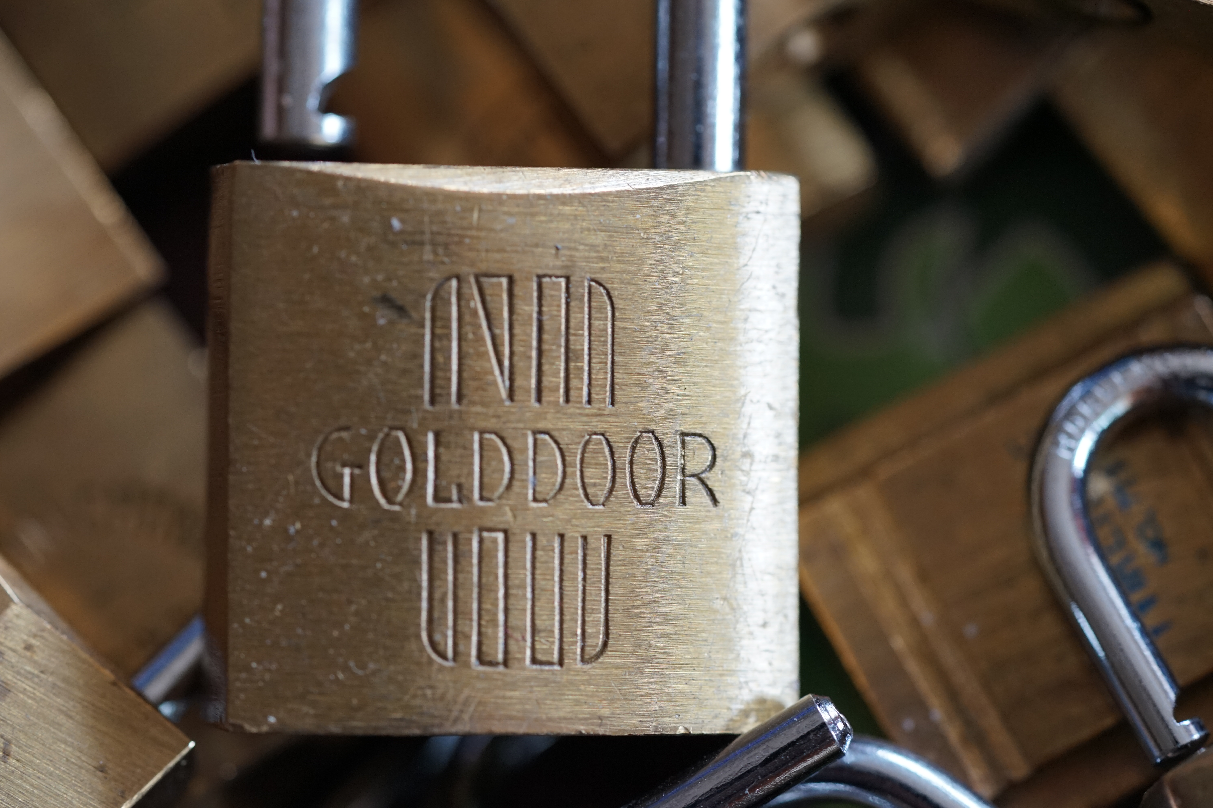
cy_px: 404
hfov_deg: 22.6
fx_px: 3032
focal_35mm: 90
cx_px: 606
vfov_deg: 15.2
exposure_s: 1/100
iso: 1250
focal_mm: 90
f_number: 4
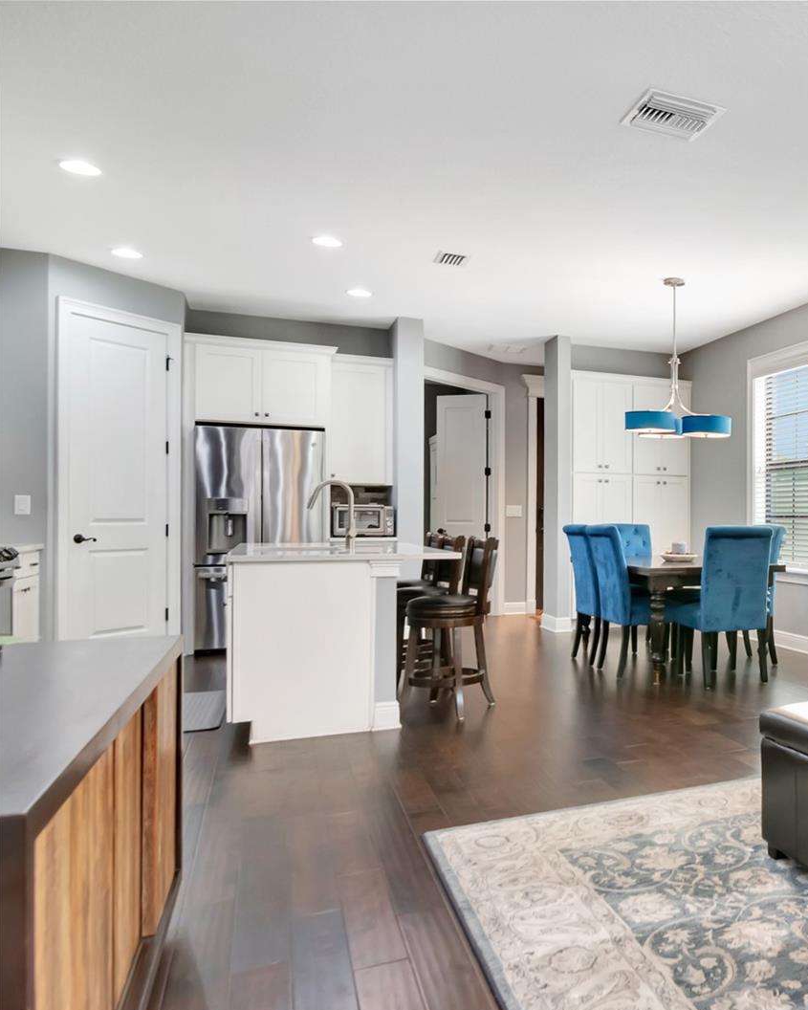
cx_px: 761
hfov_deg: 45.8
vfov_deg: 62.7
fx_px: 828
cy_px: 509
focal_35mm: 28
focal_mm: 13
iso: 1250
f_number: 7.1
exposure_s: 1/50
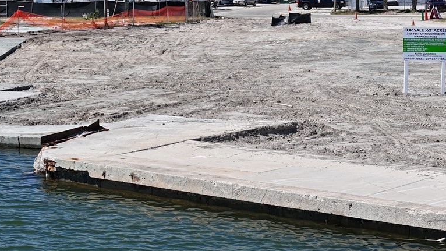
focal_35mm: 102
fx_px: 1206
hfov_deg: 20.9
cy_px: 144
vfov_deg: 11.9
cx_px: 178
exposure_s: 1/1500
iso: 100
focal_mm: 19.35
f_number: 2.8
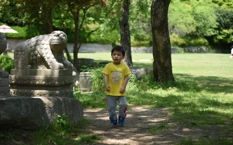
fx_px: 457
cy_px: 68
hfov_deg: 28.6
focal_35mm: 72
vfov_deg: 18.1
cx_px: 116
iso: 100
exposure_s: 1/500
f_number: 2.8
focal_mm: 70
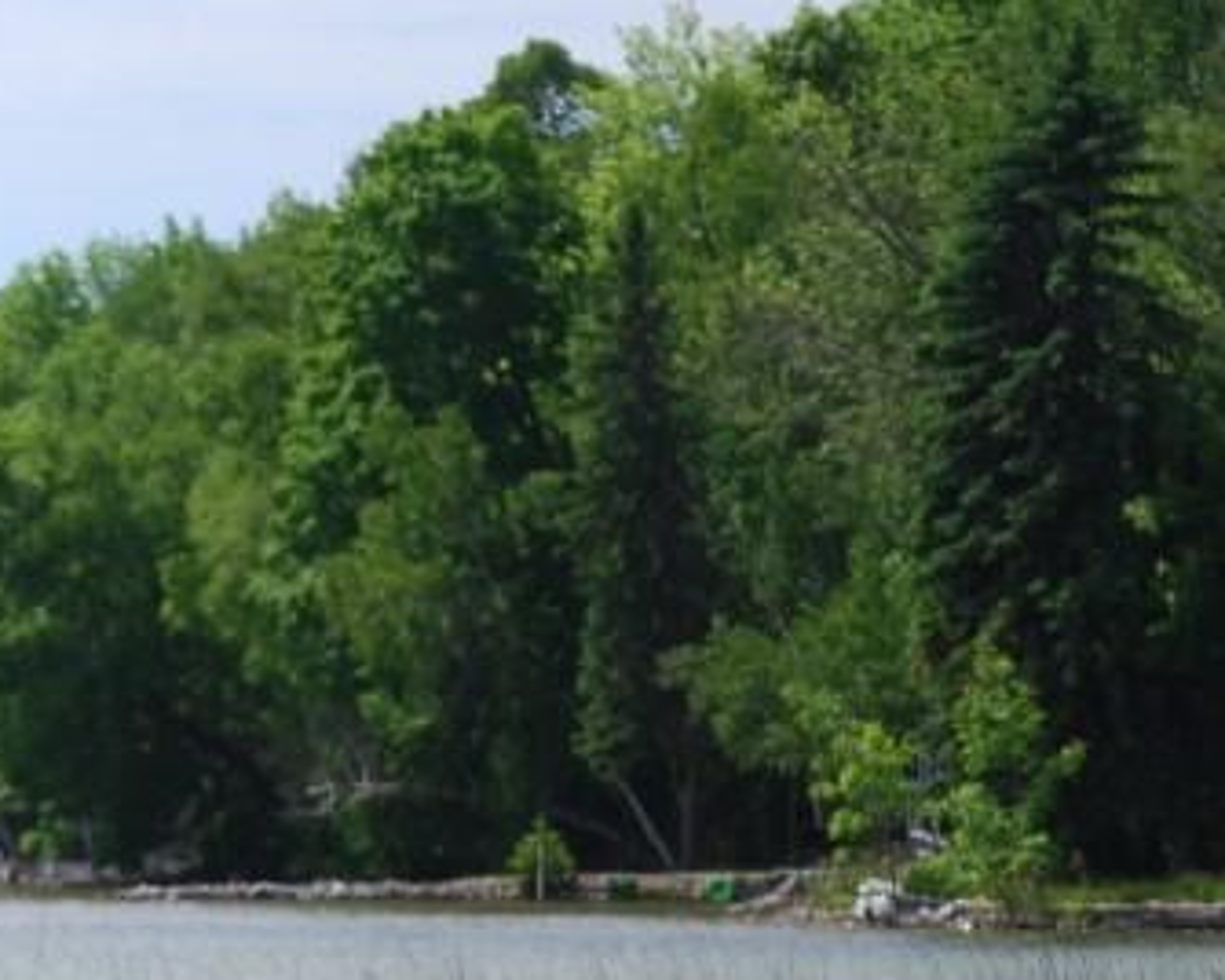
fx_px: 15046
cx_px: -561
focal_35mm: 415
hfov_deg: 4.6
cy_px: 344
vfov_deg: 3.7
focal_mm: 86
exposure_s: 1/1250
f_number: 5
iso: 200
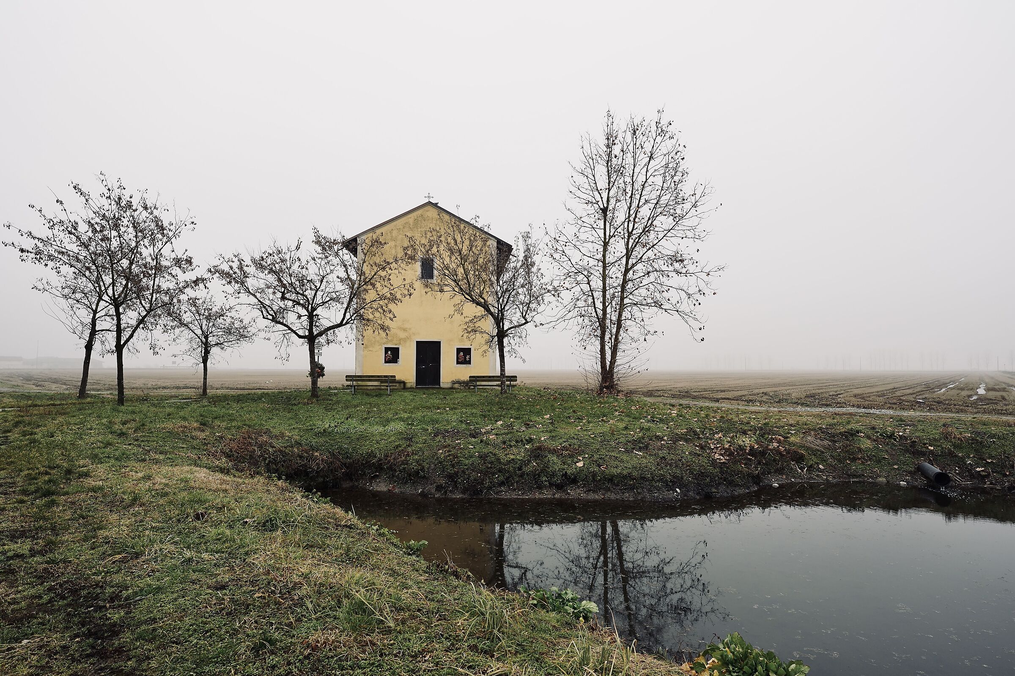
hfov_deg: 84.0
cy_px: 338
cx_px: 508
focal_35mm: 20
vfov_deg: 61.9
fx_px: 564
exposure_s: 1/125
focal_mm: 20
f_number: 5.6
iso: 100
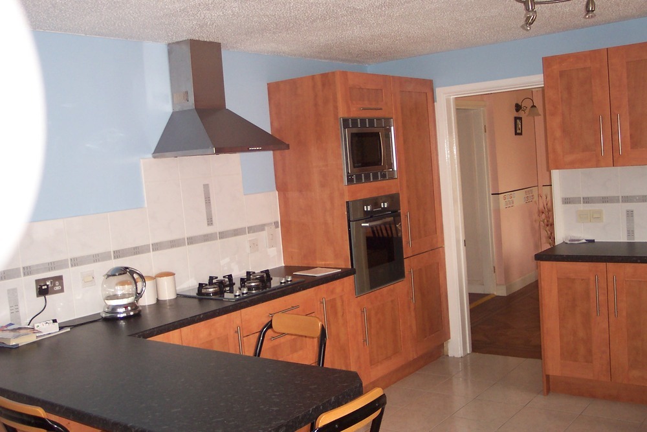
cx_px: 324
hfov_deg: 50.7
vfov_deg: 35.1
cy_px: 216
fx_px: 683
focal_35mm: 38
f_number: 2.8
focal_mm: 8
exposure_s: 1/30
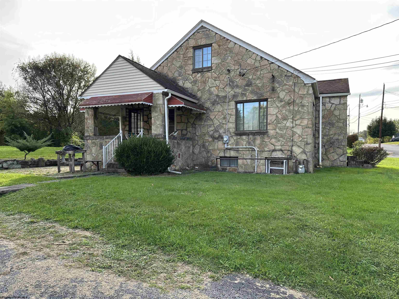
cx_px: 200
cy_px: 150
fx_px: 277
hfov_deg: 71.6
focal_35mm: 24
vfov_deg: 56.8
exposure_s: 1/779
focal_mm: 6.86
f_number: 1.78
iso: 80
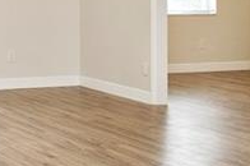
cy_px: -29
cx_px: -157
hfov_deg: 19.1
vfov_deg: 14.8
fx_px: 617
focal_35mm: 89
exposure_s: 1/80
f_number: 8
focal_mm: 17
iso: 400
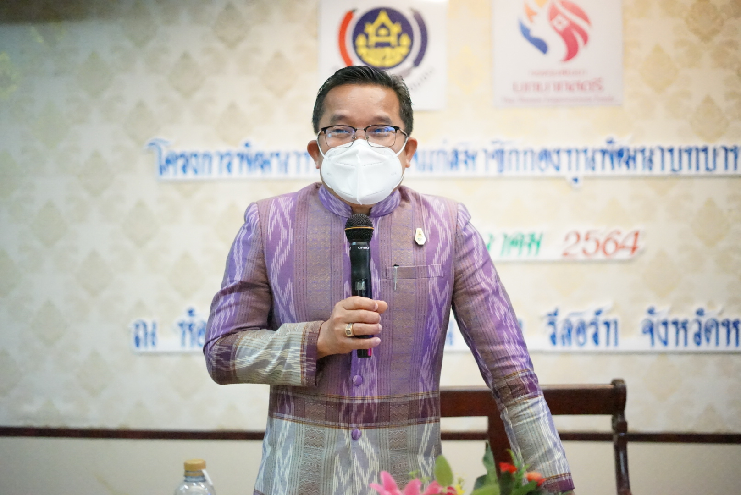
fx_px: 1030
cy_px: 248
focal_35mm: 50
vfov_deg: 27.0
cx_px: 370
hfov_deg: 39.6
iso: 25600
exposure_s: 1/2000
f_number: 1.8
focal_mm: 50
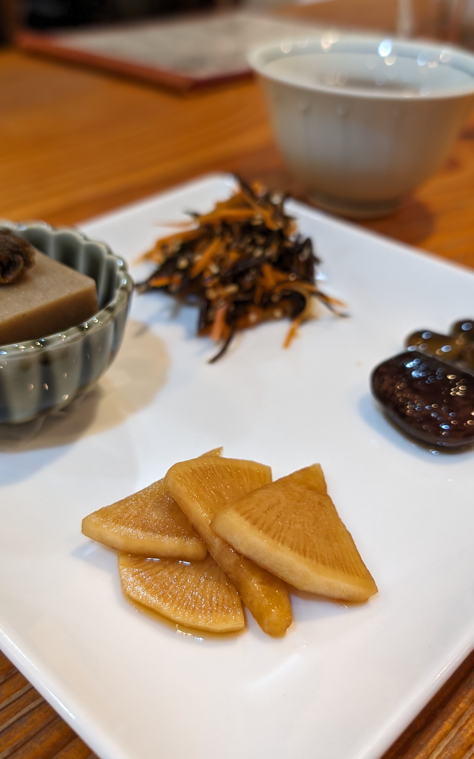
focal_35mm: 34
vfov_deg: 56.7
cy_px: 380
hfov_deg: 37.3
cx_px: 222
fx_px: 703
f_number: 1.68
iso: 86
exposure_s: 1/24
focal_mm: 6.9
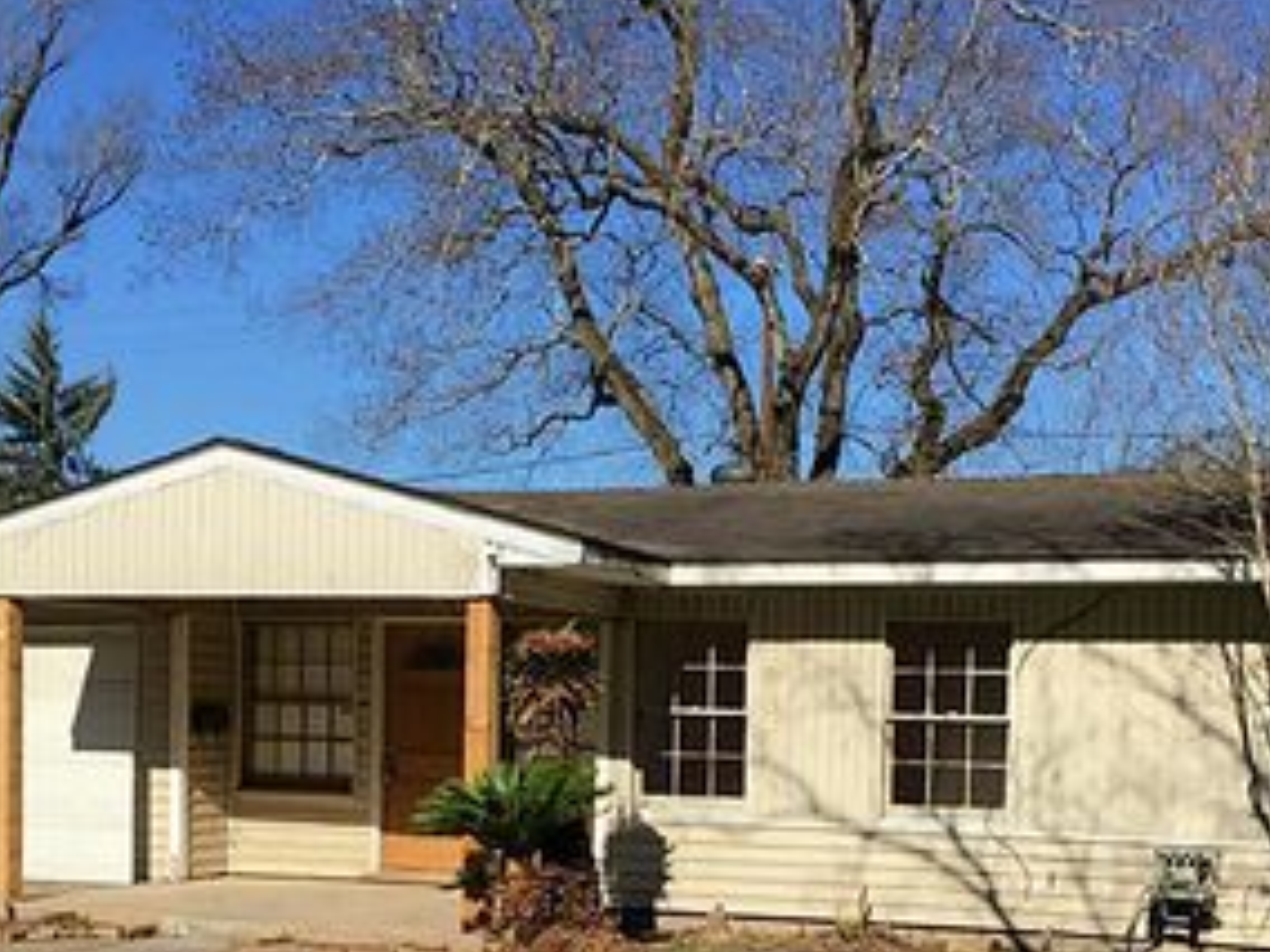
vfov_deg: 27.8
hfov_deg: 37.4
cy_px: 793
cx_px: 715
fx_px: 1871
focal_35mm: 51
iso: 25
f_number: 2.2
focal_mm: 4.15
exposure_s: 1/2137
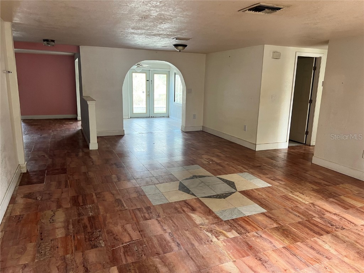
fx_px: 273
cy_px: 136
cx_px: 182
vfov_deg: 53.1
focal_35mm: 26
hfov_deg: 67.3
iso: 160
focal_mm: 5.7
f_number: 1.5
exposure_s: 1/60
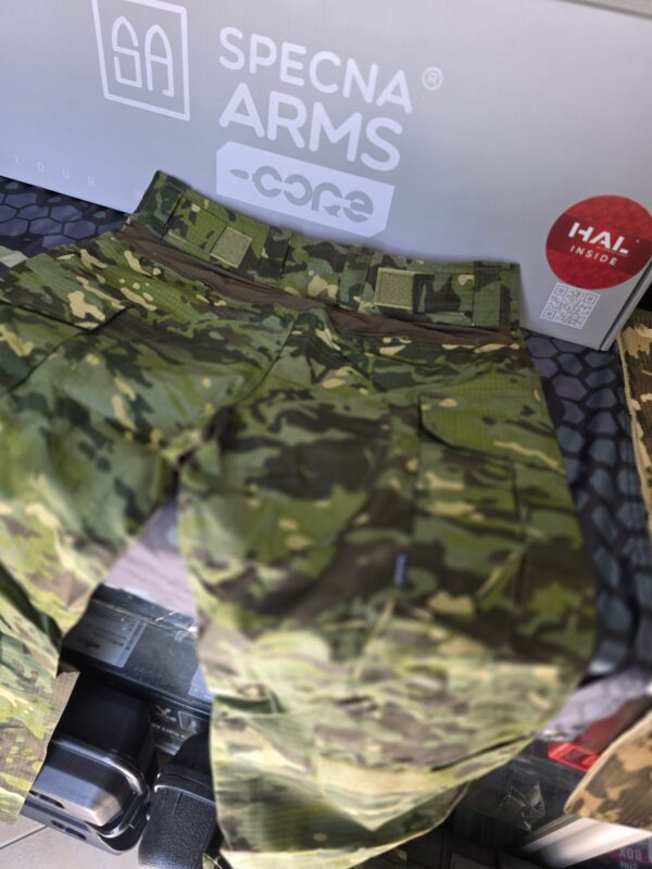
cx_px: 326
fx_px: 578
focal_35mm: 23
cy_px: 434
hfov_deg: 58.9
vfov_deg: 73.9
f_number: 1.7
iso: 64
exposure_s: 1/100
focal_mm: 6.3
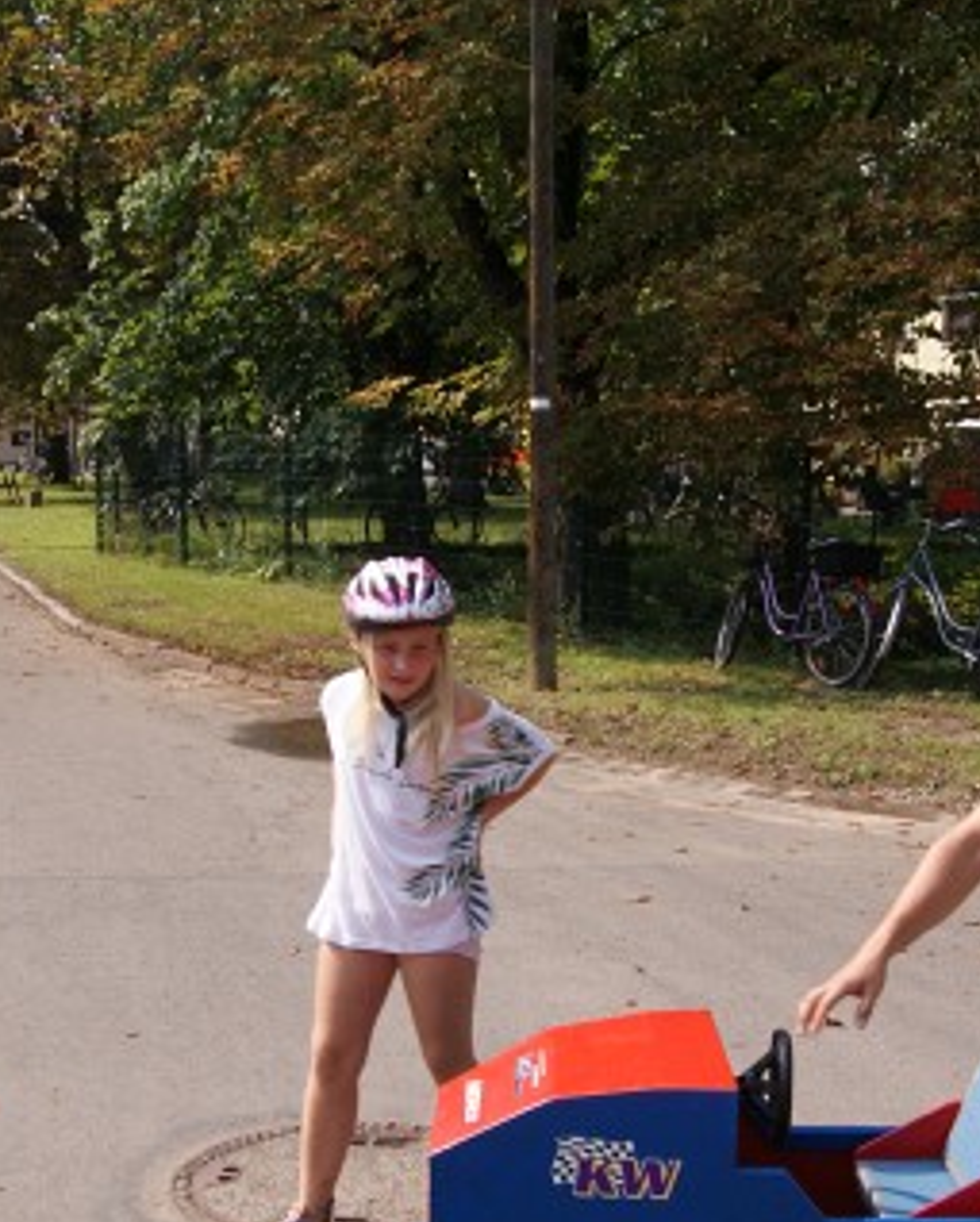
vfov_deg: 36.4
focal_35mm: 51
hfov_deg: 29.7
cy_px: 772
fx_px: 1846
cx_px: 576
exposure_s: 1/100
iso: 100
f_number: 10
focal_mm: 18
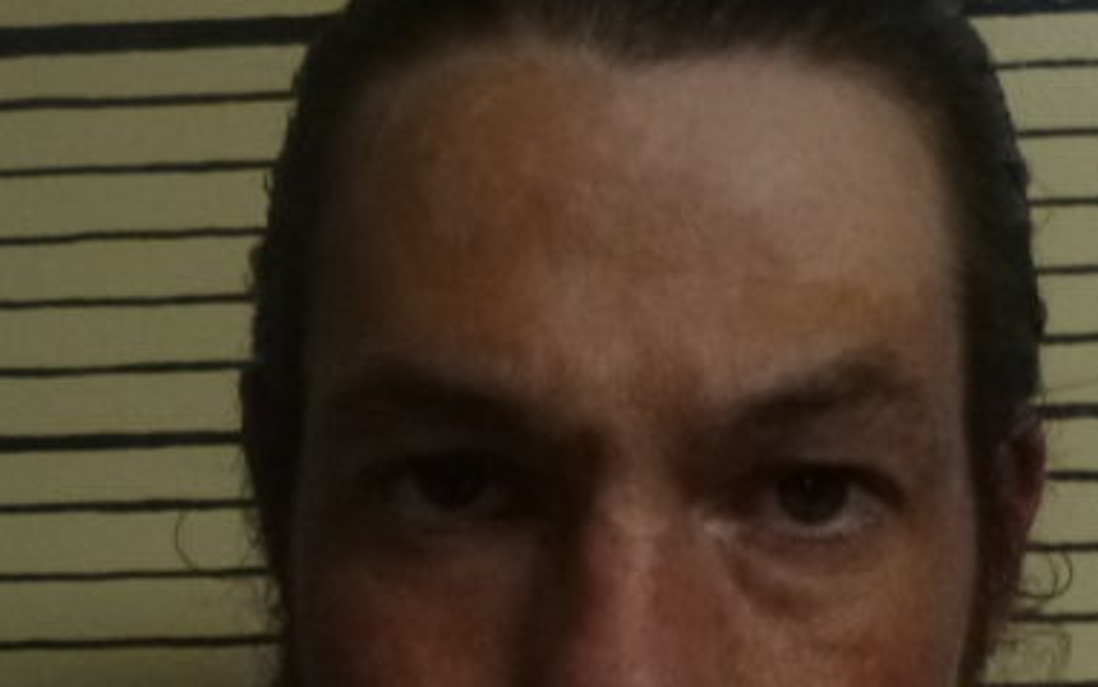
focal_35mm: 71
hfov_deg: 29.0
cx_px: 589
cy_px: 457
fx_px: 2125
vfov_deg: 18.3
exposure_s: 1/50
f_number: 3.9
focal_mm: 4.5
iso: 400
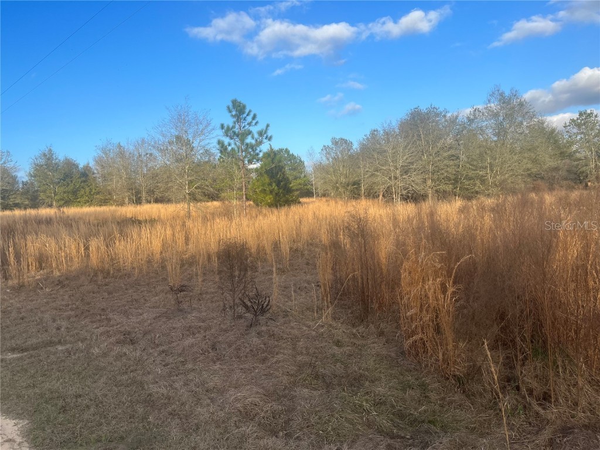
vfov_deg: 53.1
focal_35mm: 26
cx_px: 300
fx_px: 451
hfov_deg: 67.3
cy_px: 225
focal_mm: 5.1
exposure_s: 1/1600
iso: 50
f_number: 1.6
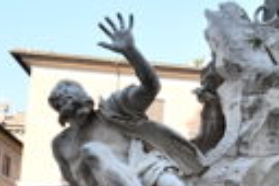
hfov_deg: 22.2
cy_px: 205
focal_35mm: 75
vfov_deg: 17.5
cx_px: 423
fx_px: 581
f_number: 5
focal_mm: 16
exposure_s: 1/160
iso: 100
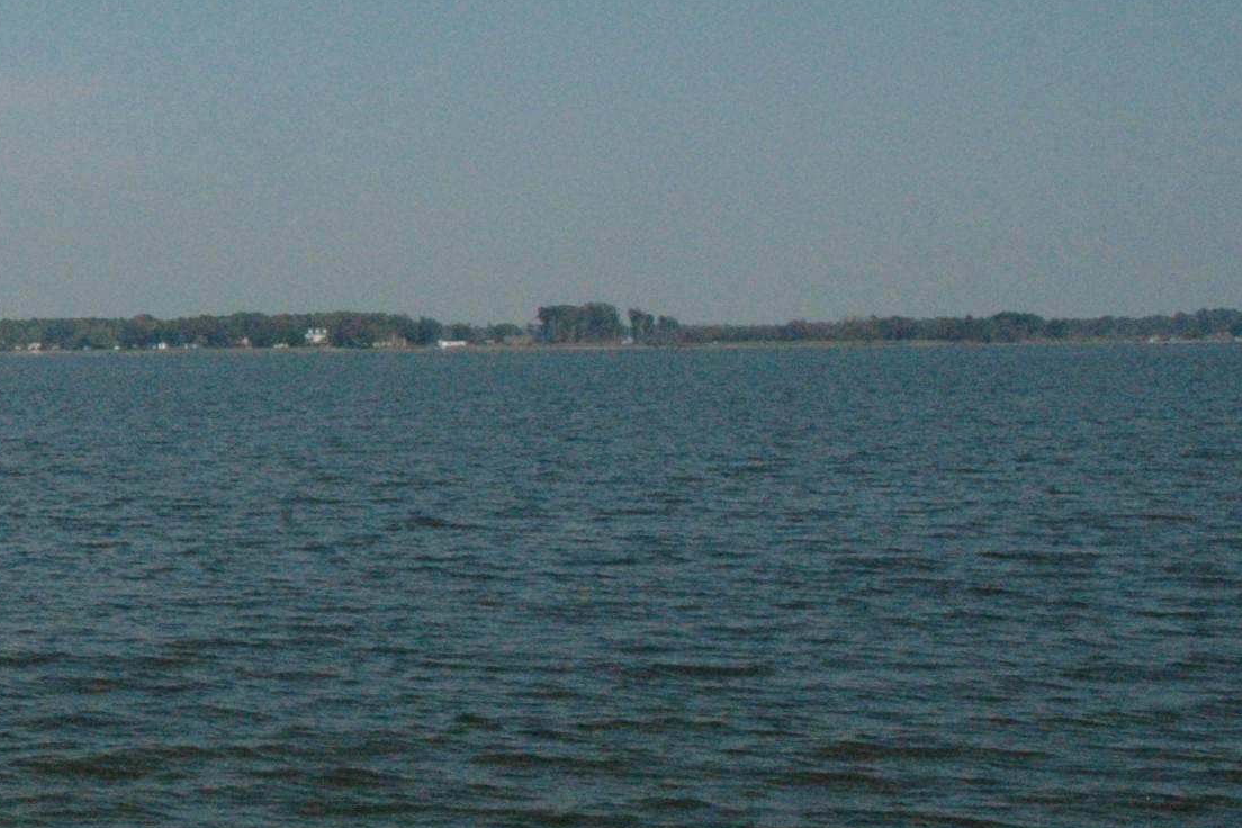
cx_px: 383
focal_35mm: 44
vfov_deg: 30.3
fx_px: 1518
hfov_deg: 43.7
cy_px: 272
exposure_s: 1/1000
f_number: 16
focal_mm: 18
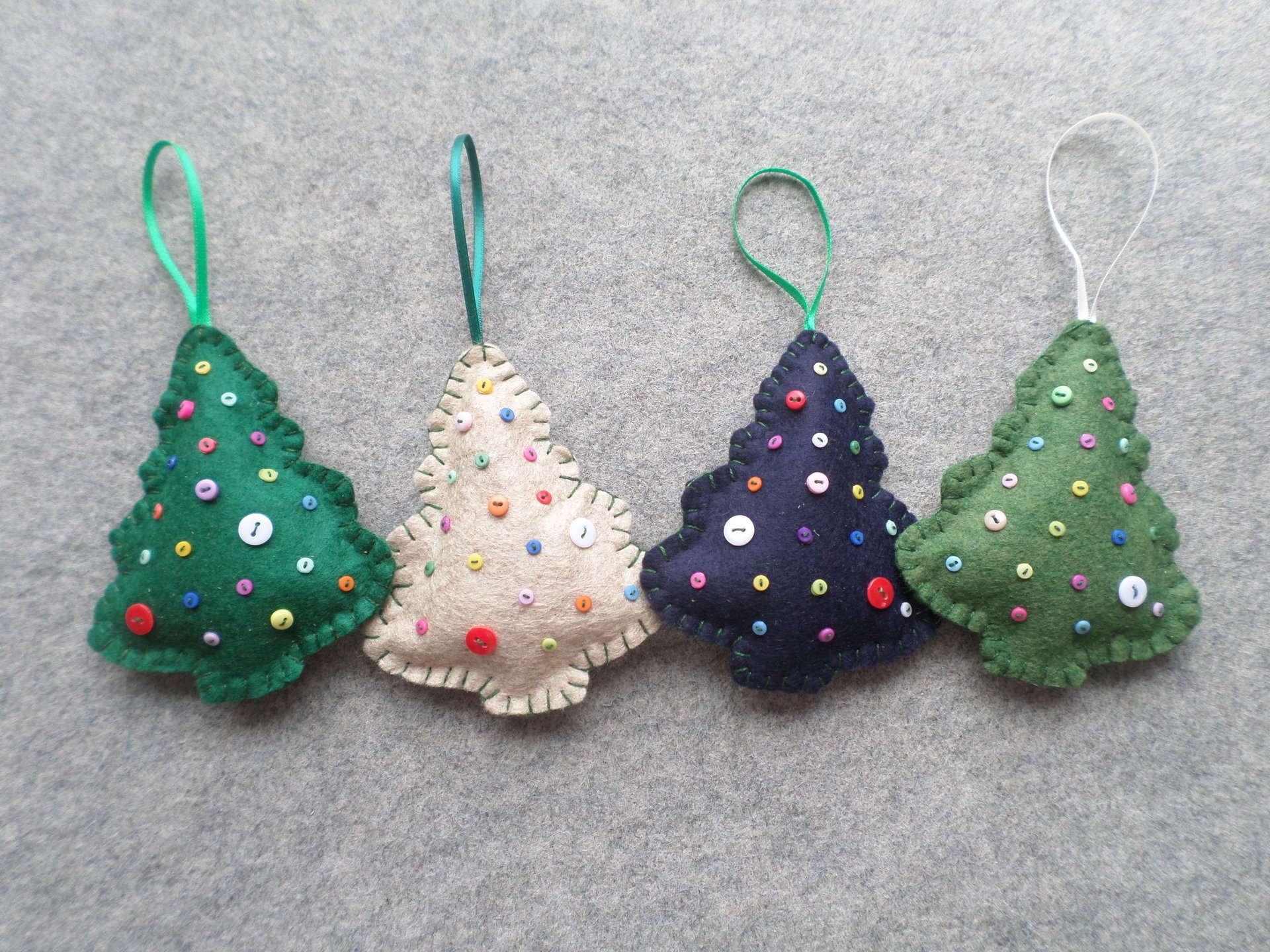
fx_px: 917
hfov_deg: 69.4
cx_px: 635
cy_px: 476
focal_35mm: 25
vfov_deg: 54.9
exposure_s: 1/60
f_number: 2.5
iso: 80
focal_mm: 4.5
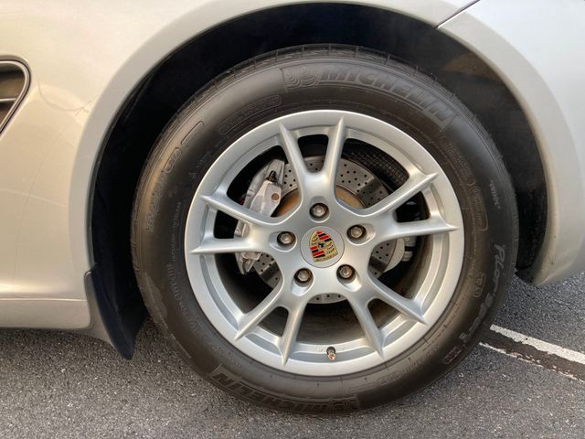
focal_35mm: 28
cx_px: 292
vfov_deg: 49.7
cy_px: 220
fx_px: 473
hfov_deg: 63.4
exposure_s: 1/121
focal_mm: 3.99
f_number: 1.8
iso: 25
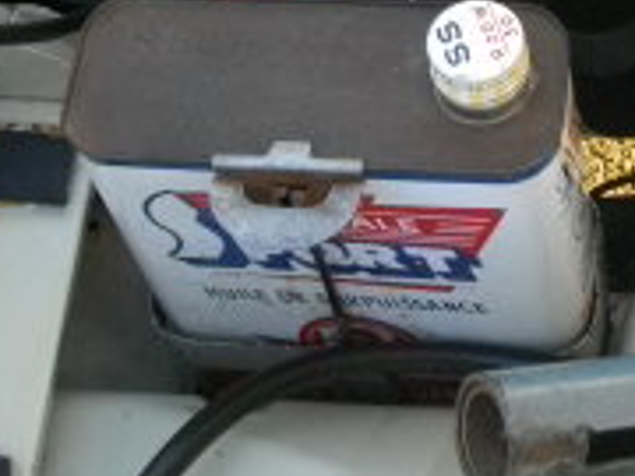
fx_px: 2018
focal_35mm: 110
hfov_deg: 17.5
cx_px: 624
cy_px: -215
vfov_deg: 12.8
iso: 187
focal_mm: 5.7
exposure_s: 1/125
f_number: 2.9
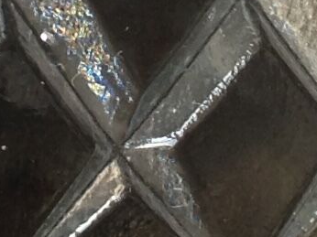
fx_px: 2398
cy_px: -206
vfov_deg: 5.6
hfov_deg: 7.6
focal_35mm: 262
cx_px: 155
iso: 50
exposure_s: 1/17
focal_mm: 4.28
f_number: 2.4
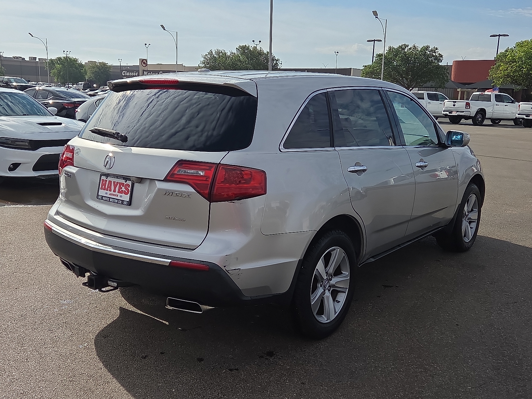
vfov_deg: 40.7
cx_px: 266
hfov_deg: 52.6
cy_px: 200
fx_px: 538
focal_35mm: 35
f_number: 1.8
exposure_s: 1/2500
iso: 25
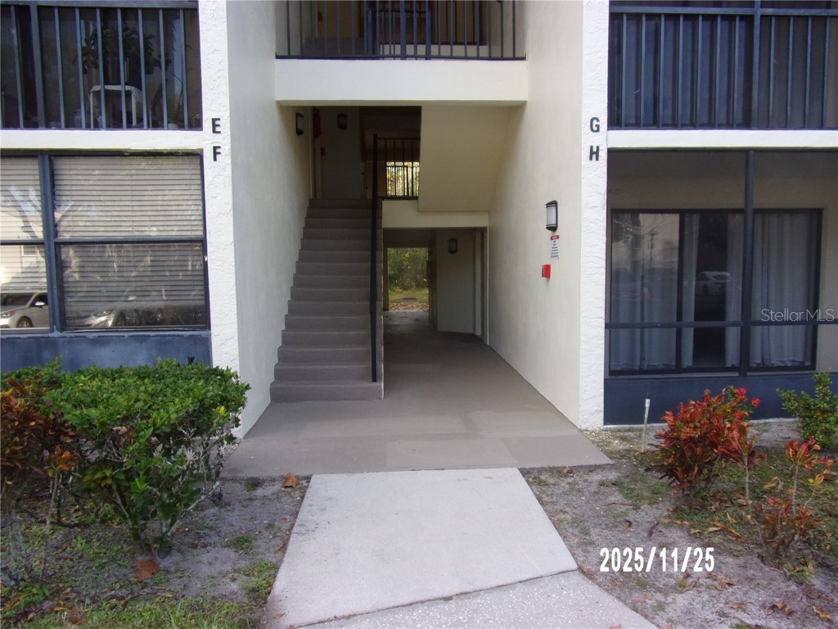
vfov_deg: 56.8
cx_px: 419
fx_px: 581
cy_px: 314
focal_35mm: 24
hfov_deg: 71.6
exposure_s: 1/140
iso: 80
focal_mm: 4.3
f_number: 3.3
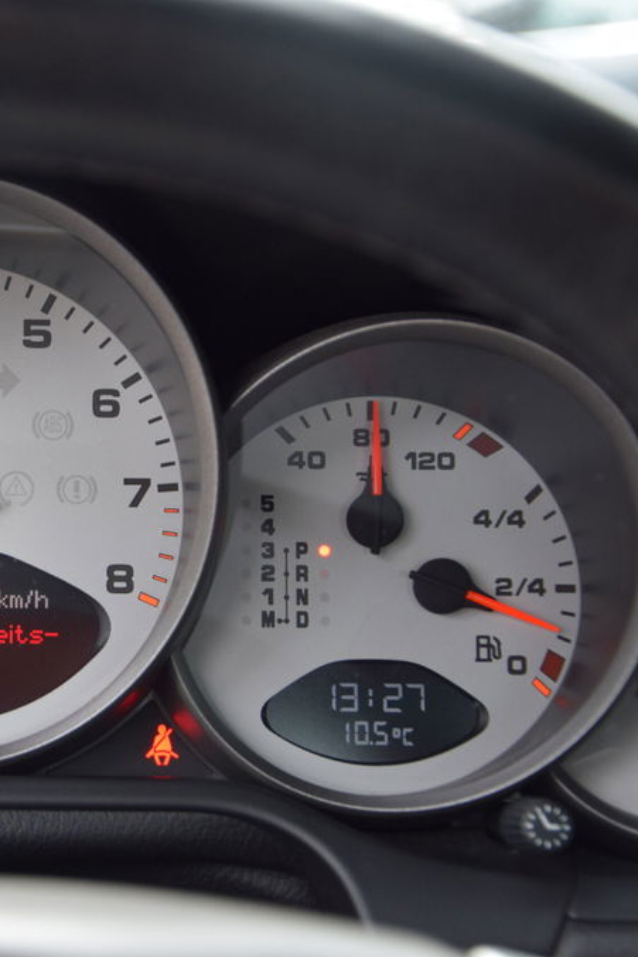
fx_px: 2896
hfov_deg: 12.4
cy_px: 477
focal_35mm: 109
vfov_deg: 18.8
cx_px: -57
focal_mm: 48
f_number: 4.8
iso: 400
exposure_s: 1/60
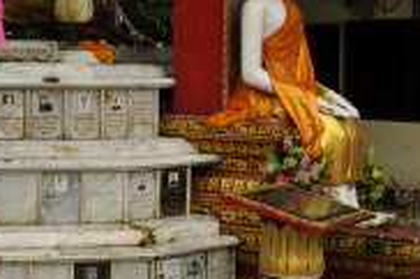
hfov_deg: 25.0
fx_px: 886
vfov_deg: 17.9
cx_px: -32
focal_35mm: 76
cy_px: 95
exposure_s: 1/125
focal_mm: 18
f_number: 5
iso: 200
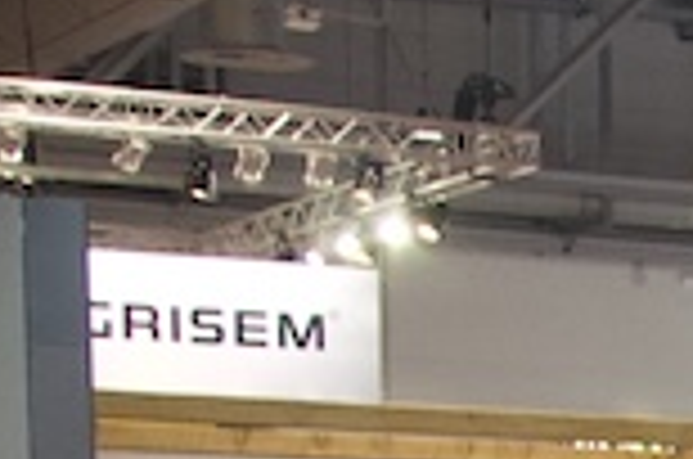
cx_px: 1764
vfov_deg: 5.9
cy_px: 1505
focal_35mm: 210
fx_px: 4034
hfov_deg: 8.8
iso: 800
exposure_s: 1/80
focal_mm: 18
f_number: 3.5
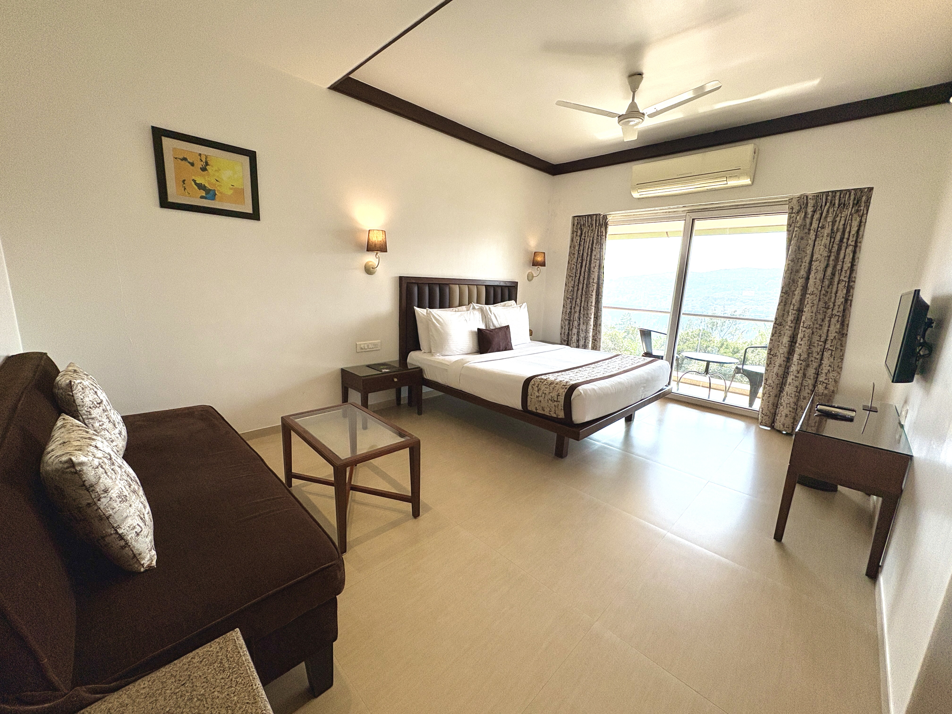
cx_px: 476
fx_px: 385
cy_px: 357
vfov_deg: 85.7
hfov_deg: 102.1
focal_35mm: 14
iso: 40
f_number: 2.2
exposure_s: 1/362
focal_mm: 2.22
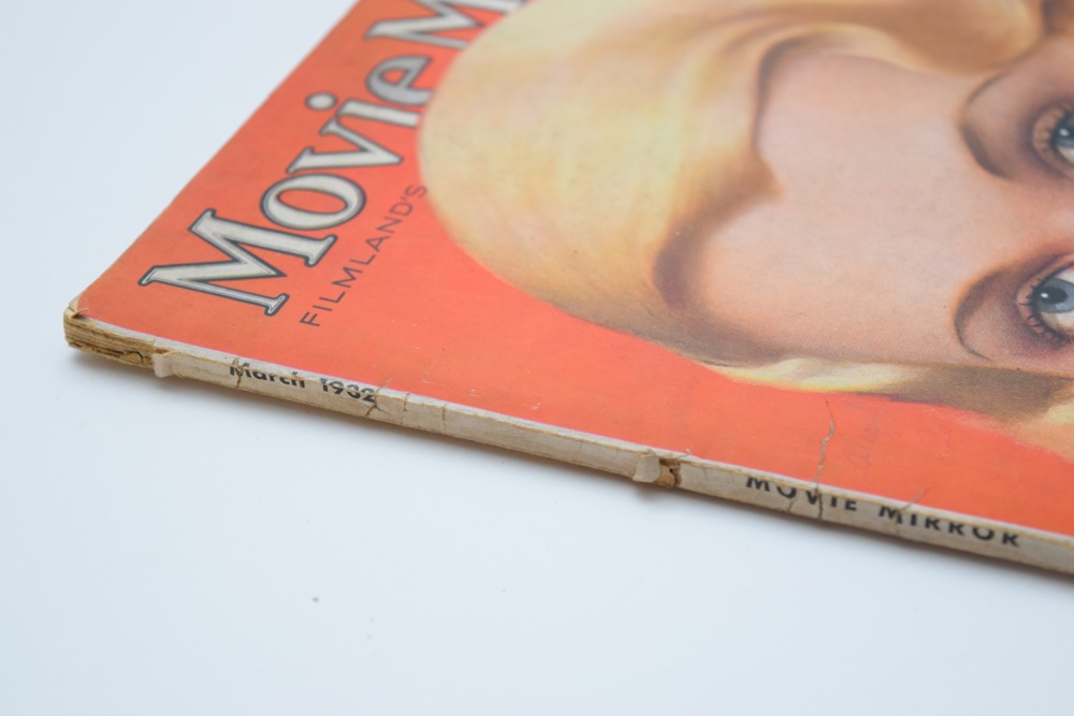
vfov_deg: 16.6
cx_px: 537
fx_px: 2461
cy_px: 358
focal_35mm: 82
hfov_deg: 24.6
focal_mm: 55
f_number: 5.6
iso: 800
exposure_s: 1/60
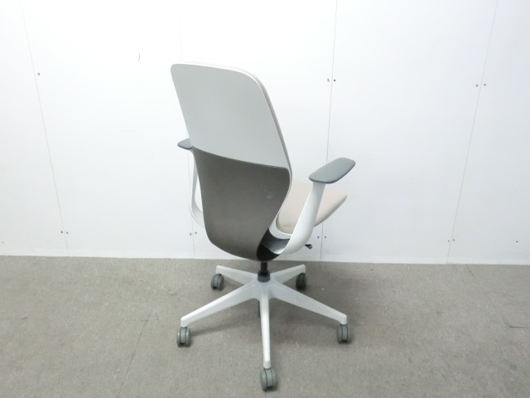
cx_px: 265
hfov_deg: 56.8
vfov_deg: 44.2
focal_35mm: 32
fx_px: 490
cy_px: 199
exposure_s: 1/40
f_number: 3.5
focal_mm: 5.8
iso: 800
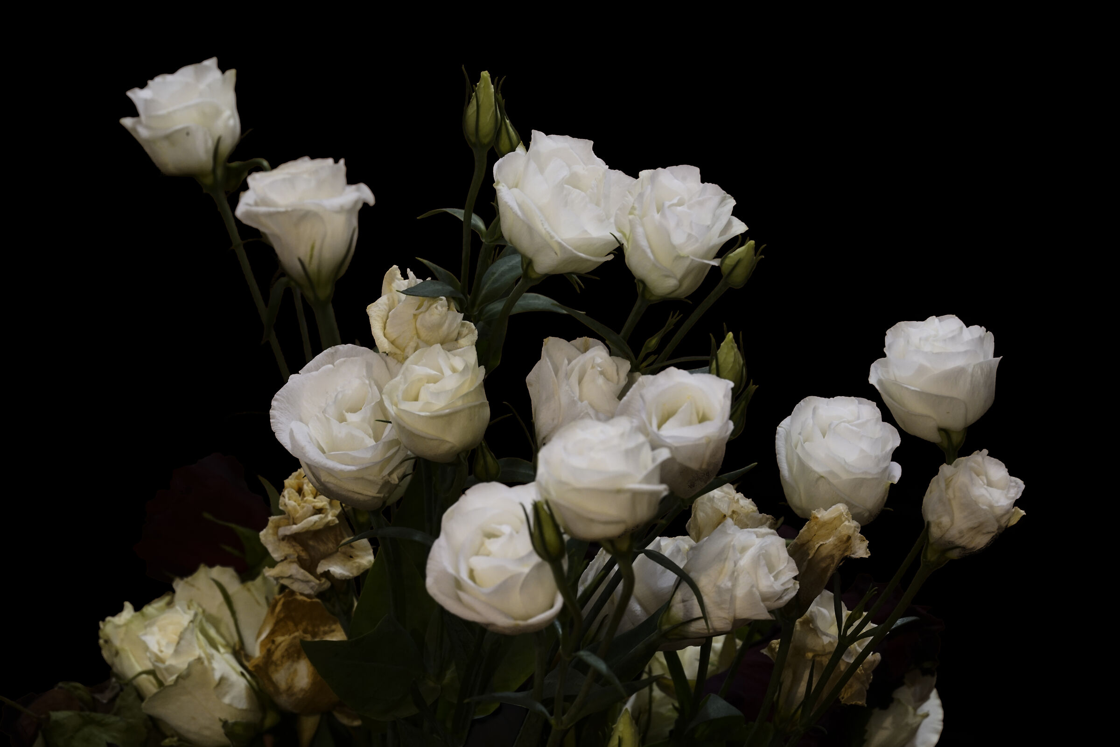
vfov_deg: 10.2
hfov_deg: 15.2
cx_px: 560
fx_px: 4200
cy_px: 374
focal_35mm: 135
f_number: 16
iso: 800
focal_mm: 135
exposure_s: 1
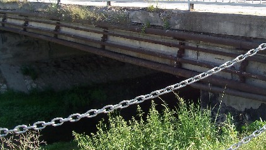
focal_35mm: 50
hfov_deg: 40.6
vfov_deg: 23.7
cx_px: 185
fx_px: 353
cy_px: 34
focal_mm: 5.6
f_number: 5.6
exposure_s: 1/180
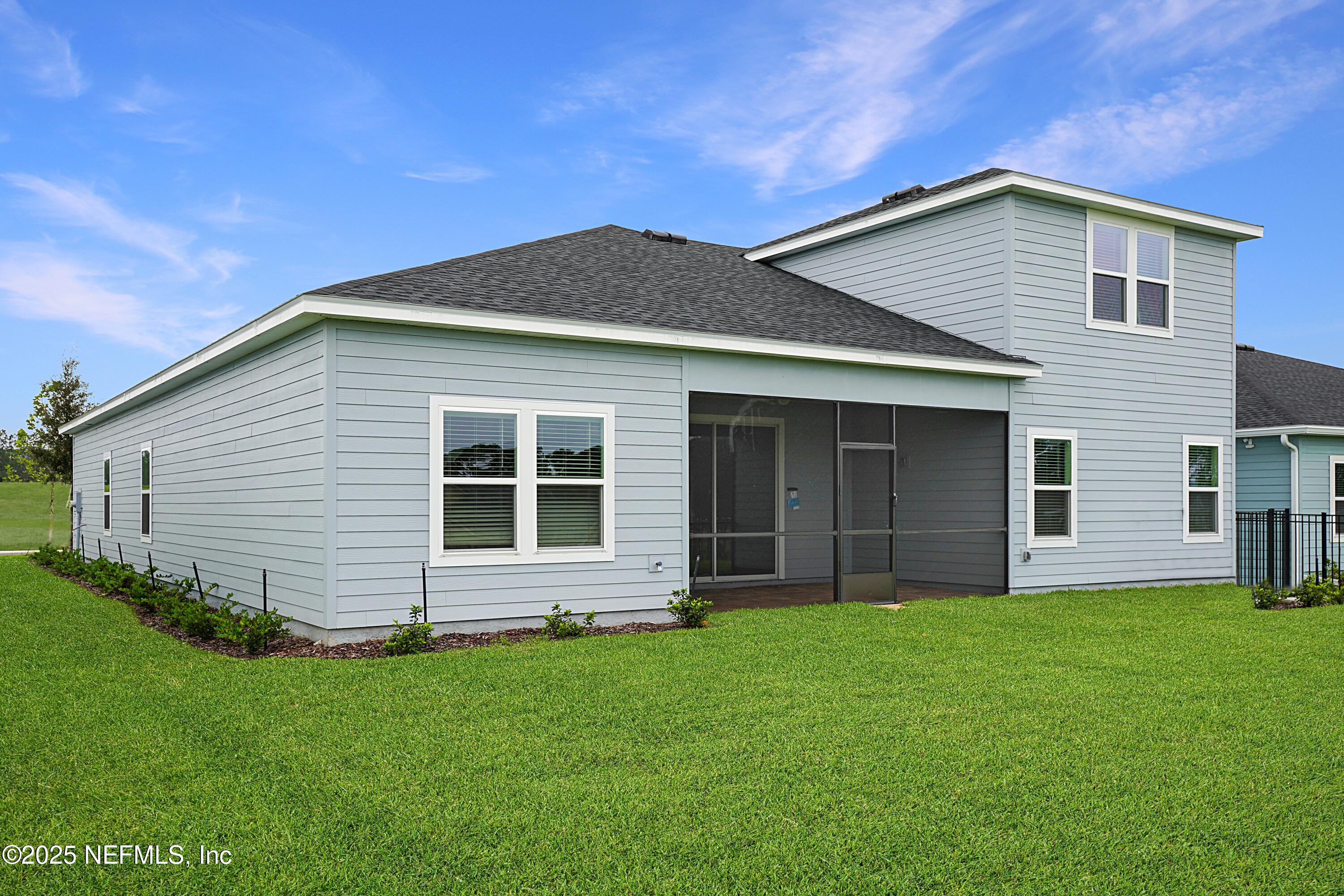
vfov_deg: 43.6
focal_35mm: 30
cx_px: 672
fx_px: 1120
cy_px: 448
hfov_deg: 61.9
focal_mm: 20
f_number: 5.6
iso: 100
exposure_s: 1/80
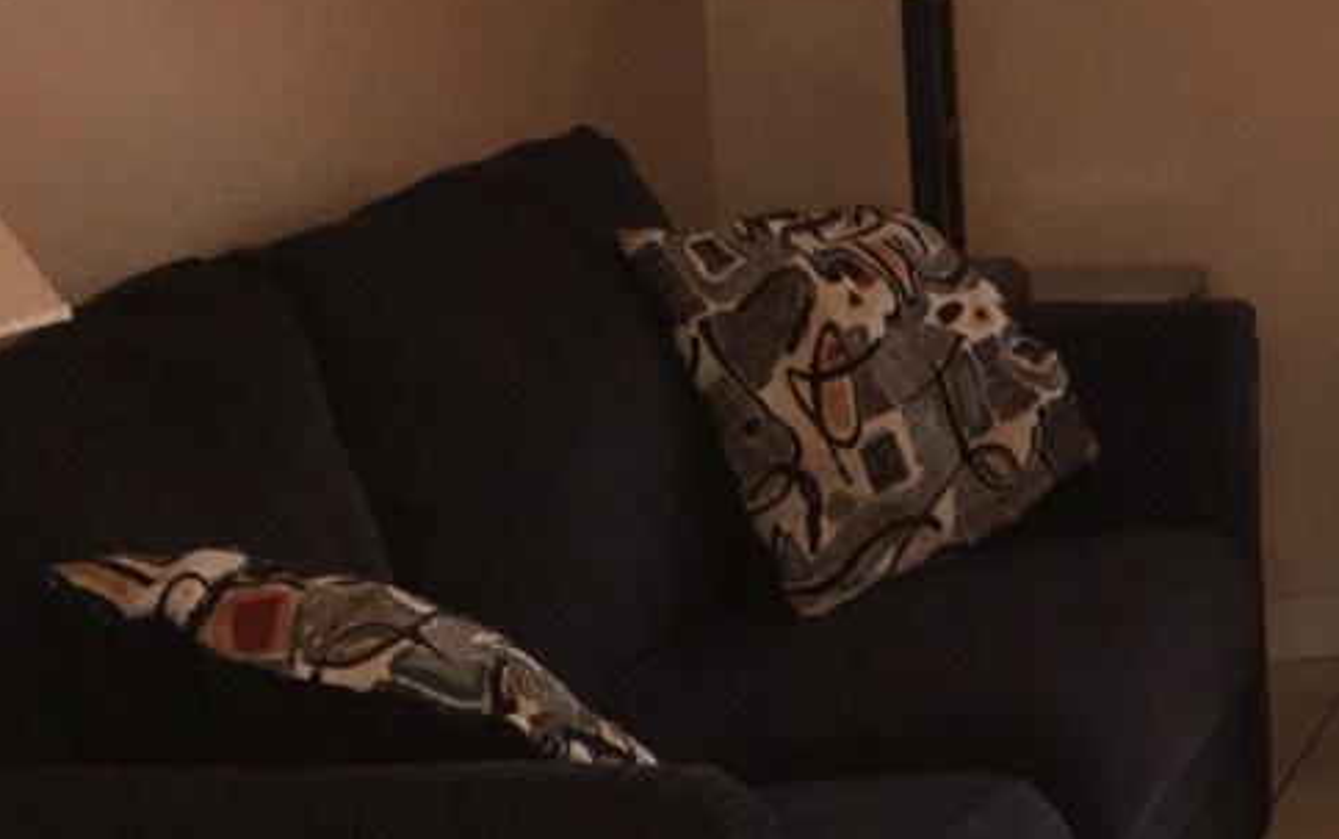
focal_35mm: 128
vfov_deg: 10.2
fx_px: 4673
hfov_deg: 15.1
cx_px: 1986
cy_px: -6
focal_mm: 4.15
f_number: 2.2
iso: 25
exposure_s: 1/30
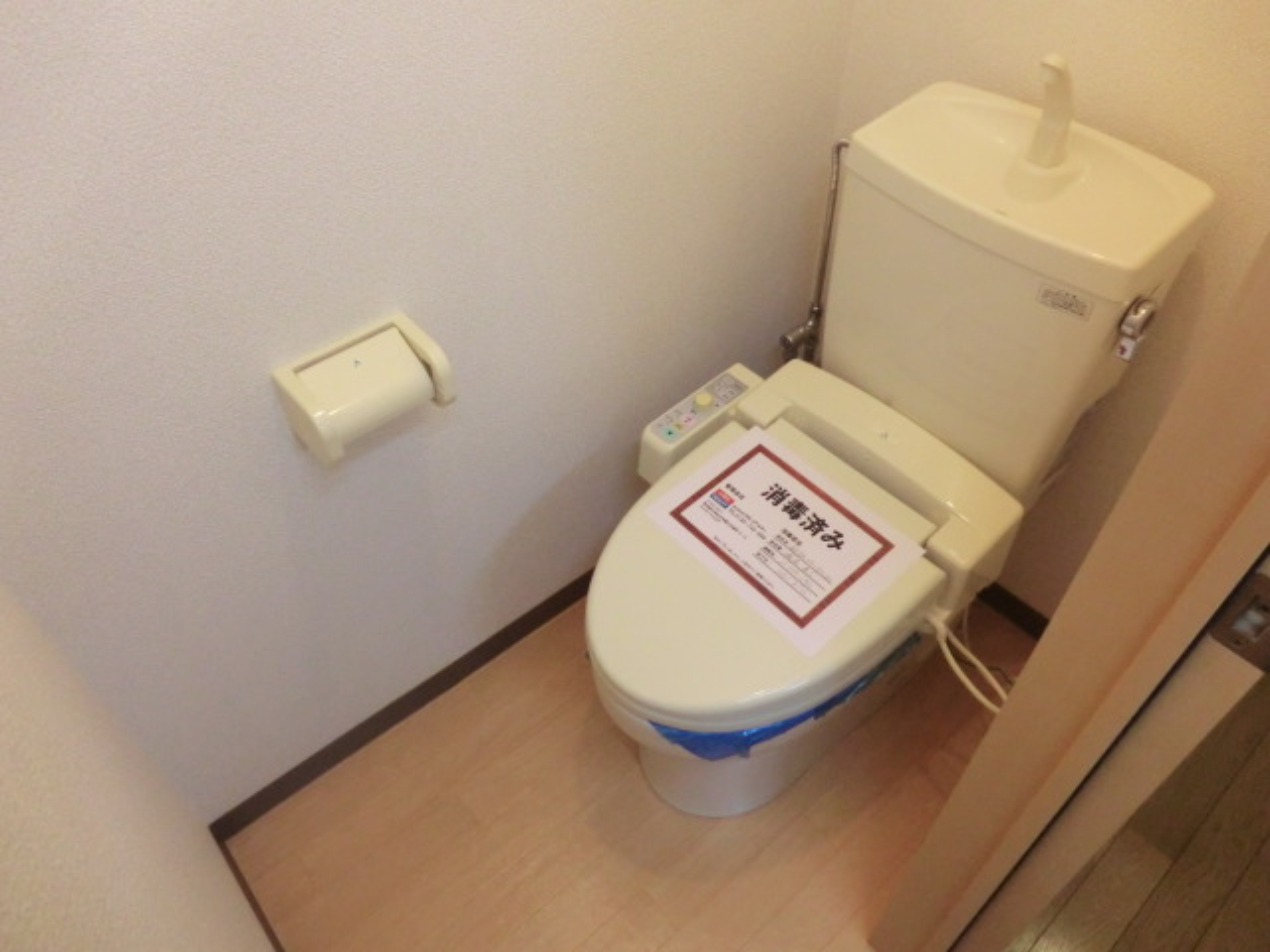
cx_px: 635
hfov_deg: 71.6
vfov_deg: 56.8
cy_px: 476
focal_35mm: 24
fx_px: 881
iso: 400
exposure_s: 1/60
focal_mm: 4.3
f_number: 3.2
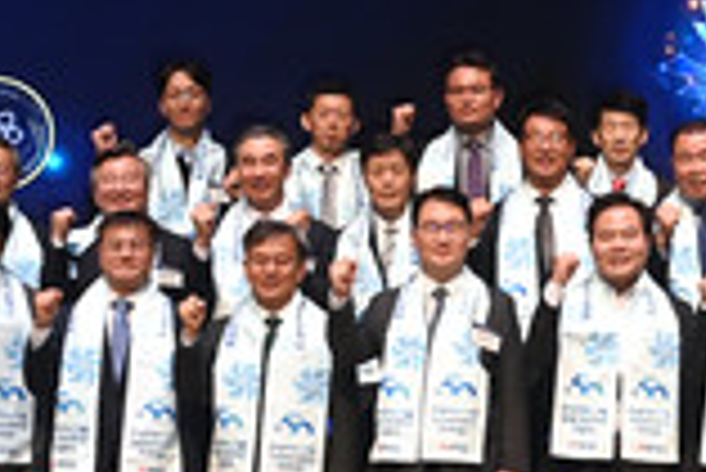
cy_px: 238
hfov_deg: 15.4
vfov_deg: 10.6
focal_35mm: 130
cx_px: 769
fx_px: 2552
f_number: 5.6
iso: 1250
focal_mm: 34
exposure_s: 1/250
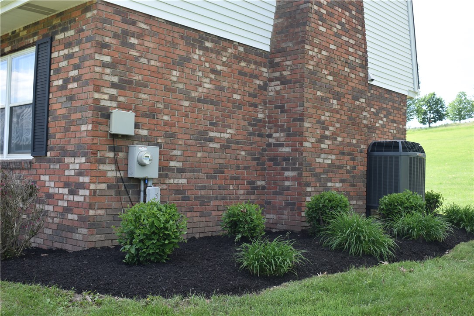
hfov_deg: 49.6
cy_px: 158
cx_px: 237
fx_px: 513
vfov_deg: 34.2
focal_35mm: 39
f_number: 5.6
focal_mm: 26
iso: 200
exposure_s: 1/250
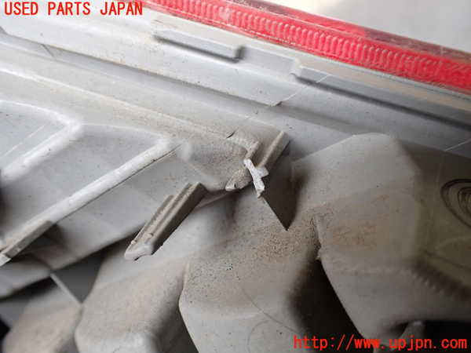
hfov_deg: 60.0
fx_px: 408
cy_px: 176
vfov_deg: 46.8
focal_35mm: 30
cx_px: 236
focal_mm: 5.4
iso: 250
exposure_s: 1/125
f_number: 2.3
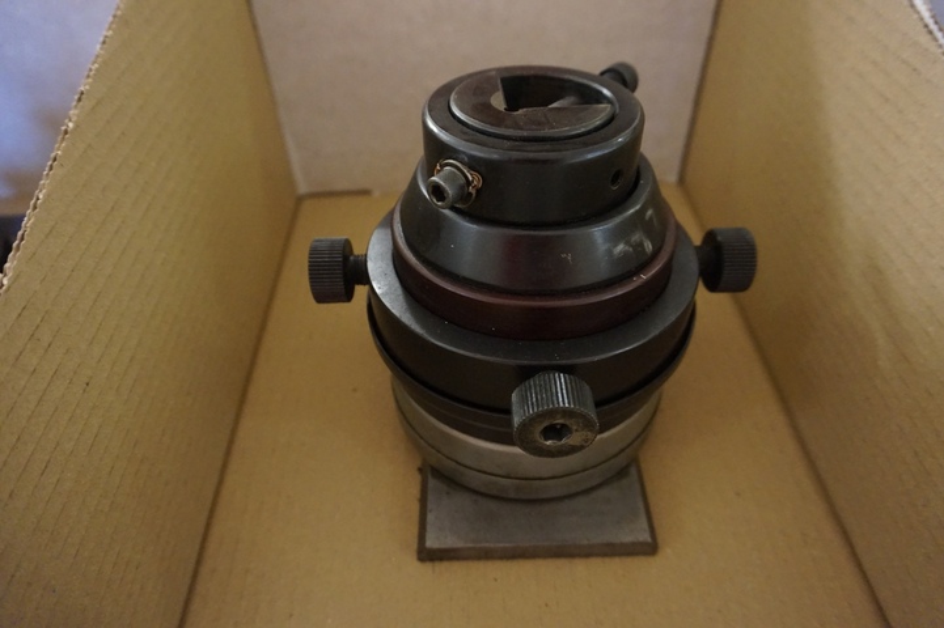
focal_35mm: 24
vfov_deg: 53.1
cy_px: 314
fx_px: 629
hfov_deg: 73.8
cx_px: 472
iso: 3200
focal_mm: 16
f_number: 3.5
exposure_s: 1/25
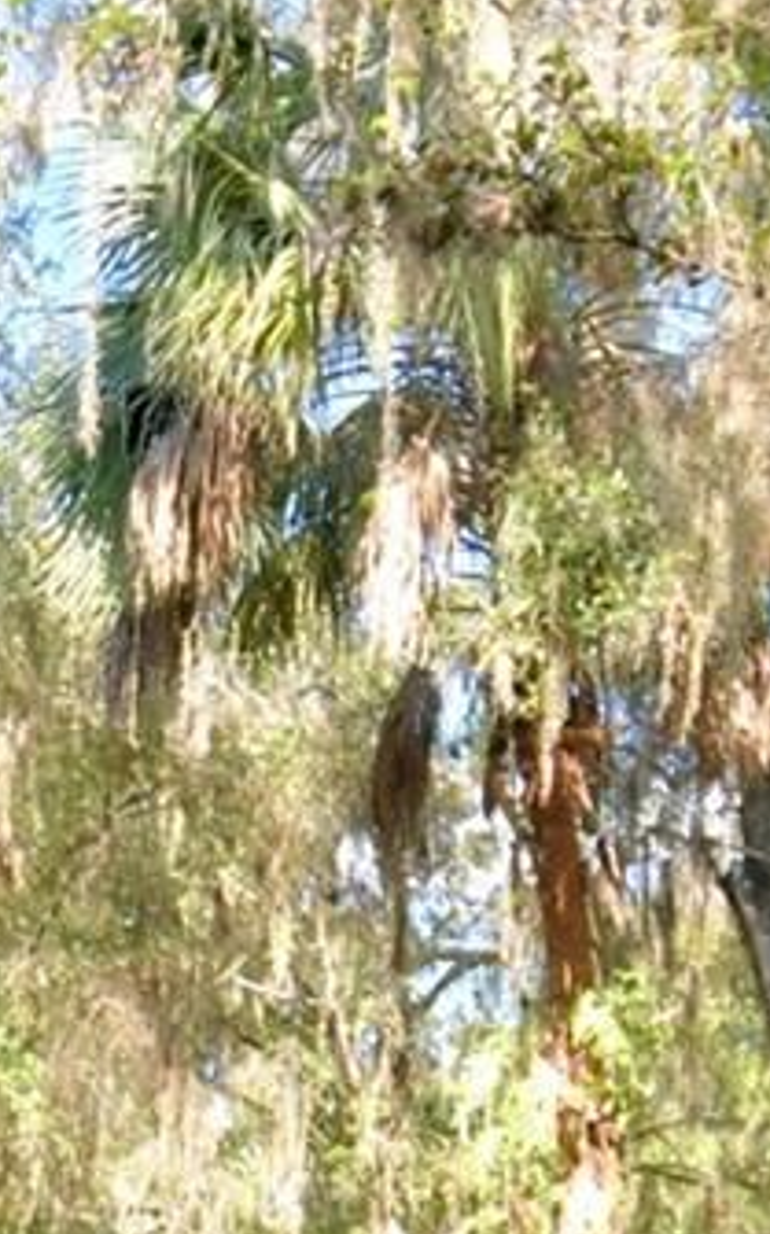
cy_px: 1337
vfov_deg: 26.2
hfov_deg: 16.7
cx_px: -258
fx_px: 2454
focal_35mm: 73
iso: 200
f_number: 4.5
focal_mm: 10
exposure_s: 1/250
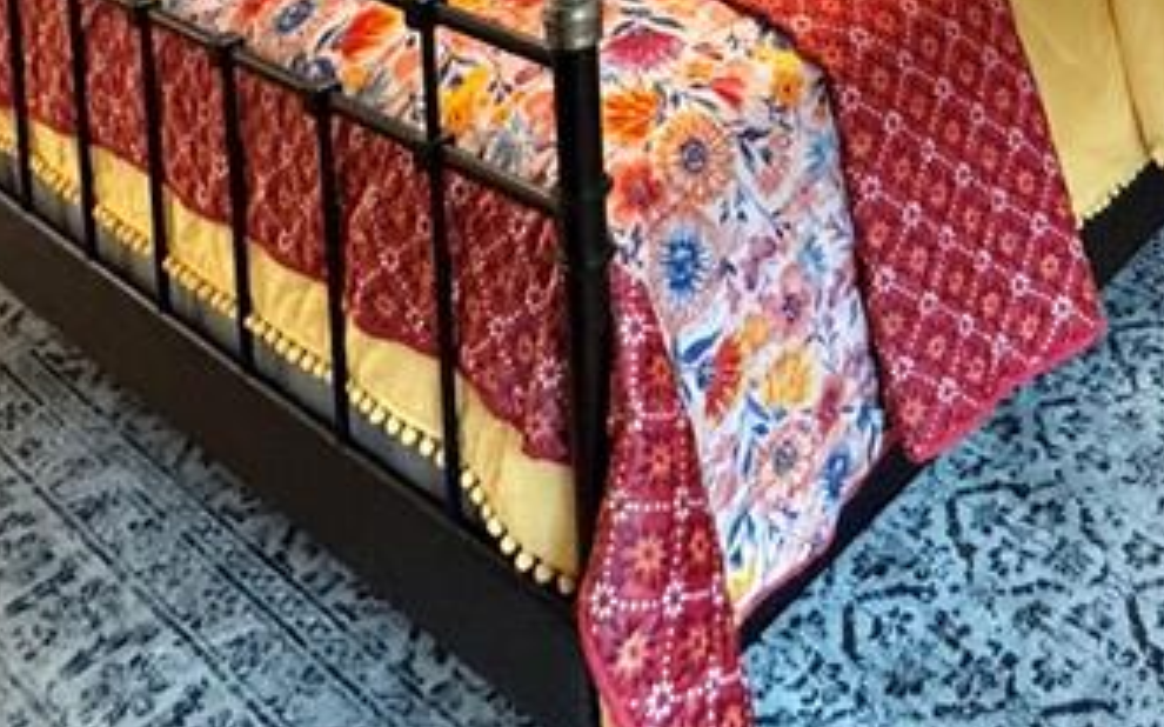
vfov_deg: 21.5
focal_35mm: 46
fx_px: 1459
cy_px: -475
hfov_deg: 41.5
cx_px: 938
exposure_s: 1/60
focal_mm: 2.22
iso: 400
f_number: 2.2
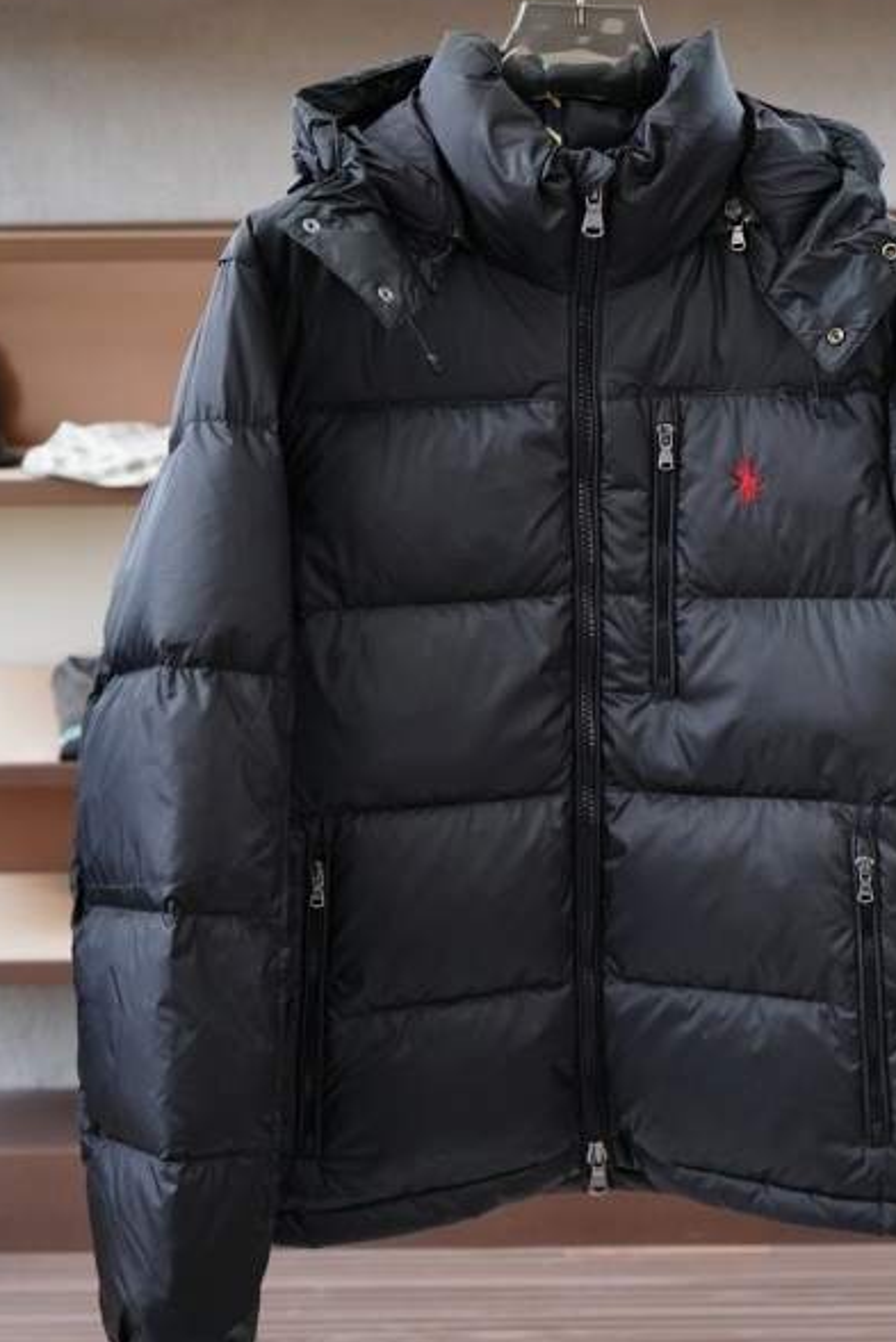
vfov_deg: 34.9
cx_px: 585
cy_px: 802
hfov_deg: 23.7
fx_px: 2127
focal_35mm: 57
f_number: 4.5
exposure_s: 1/125
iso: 640
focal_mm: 28
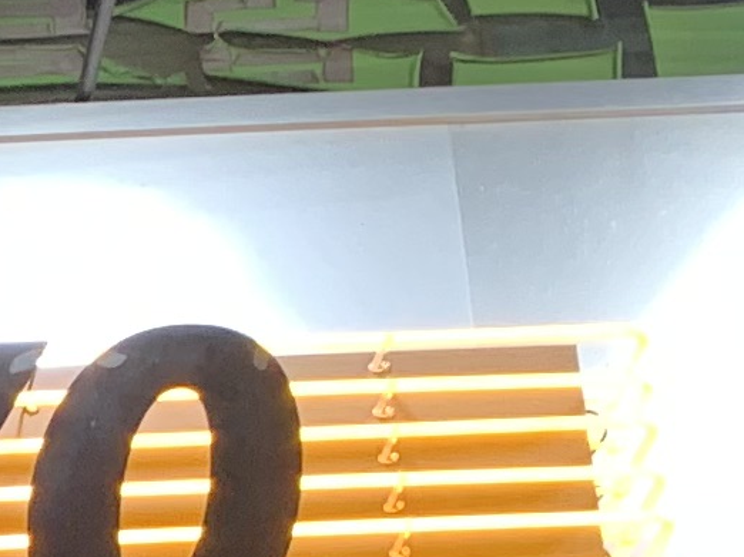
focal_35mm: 201
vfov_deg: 6.9
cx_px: -875
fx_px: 4318
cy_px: 1362
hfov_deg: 9.1
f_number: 1.8
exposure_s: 1/60
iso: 100
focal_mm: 4.25
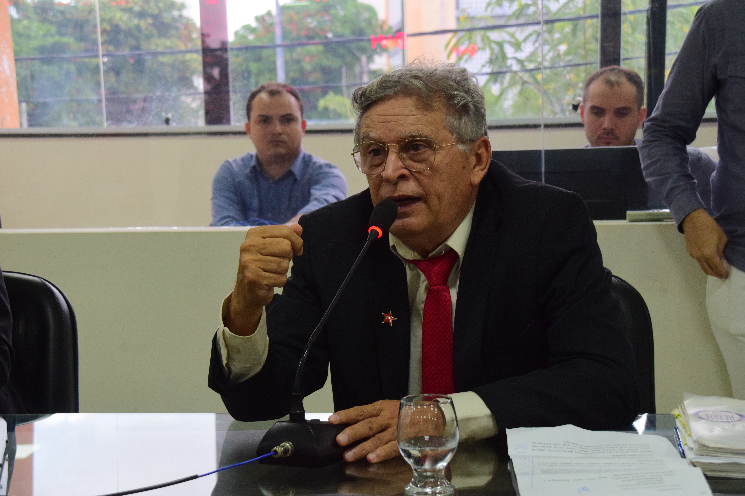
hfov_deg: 12.5
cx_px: 372
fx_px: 3414
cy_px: 248
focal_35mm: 165
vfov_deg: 8.3
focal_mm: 110
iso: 1600
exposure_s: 1/125
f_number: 8
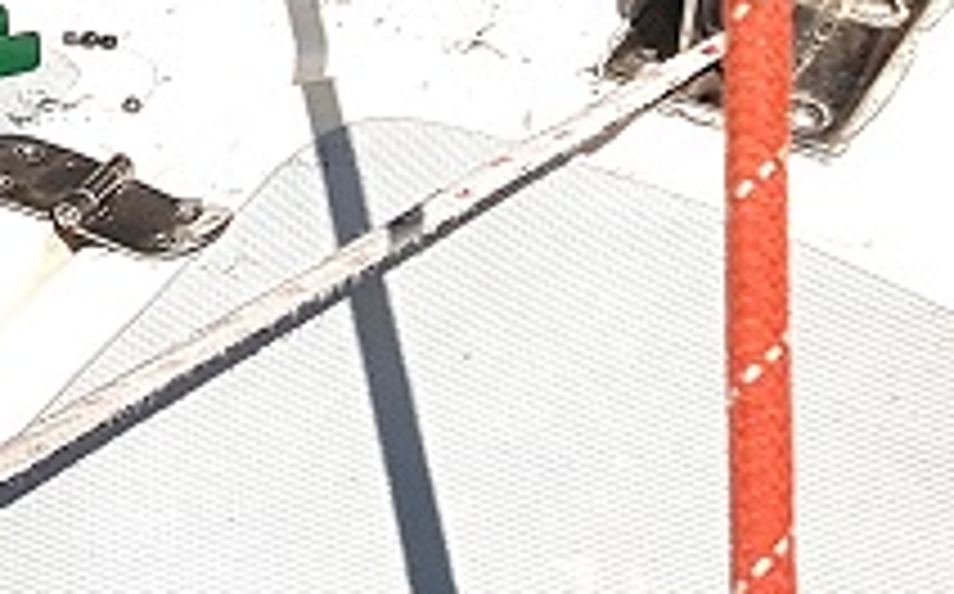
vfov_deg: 9.2
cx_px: -844
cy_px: -754
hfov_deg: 14.0
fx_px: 3376
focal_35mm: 130
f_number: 1.7
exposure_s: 1/3584
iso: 50
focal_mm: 4.2
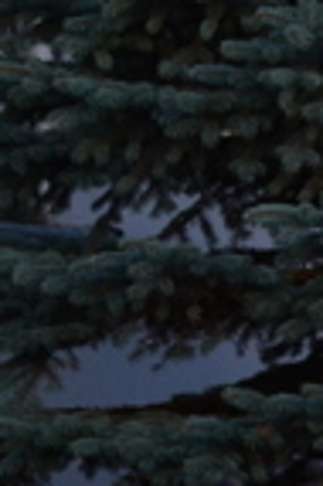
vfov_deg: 7.9
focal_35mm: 252
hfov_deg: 5.3
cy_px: -415
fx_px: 3399
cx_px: -289
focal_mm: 30
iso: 400
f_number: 9
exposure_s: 1/160
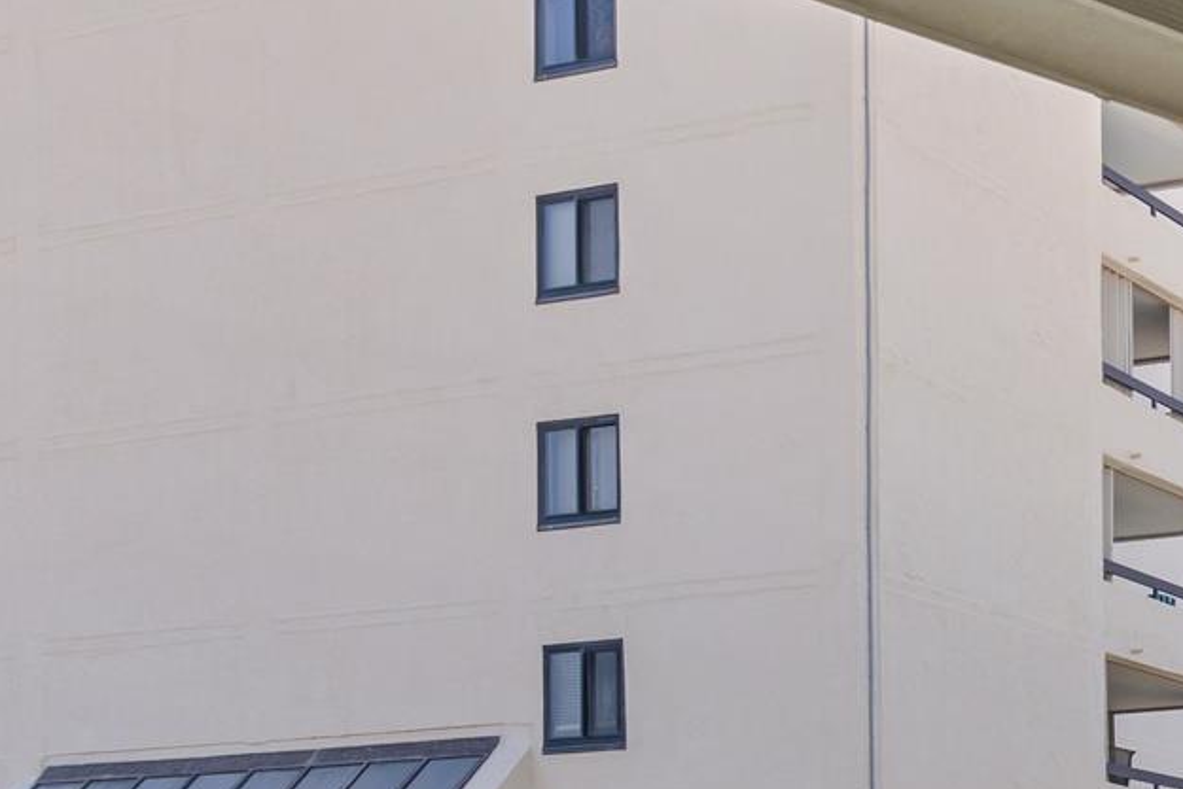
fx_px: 2103
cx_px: 1874
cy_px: 966
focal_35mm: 64
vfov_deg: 19.9
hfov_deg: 23.5
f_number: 8
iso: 200
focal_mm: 16
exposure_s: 1/60
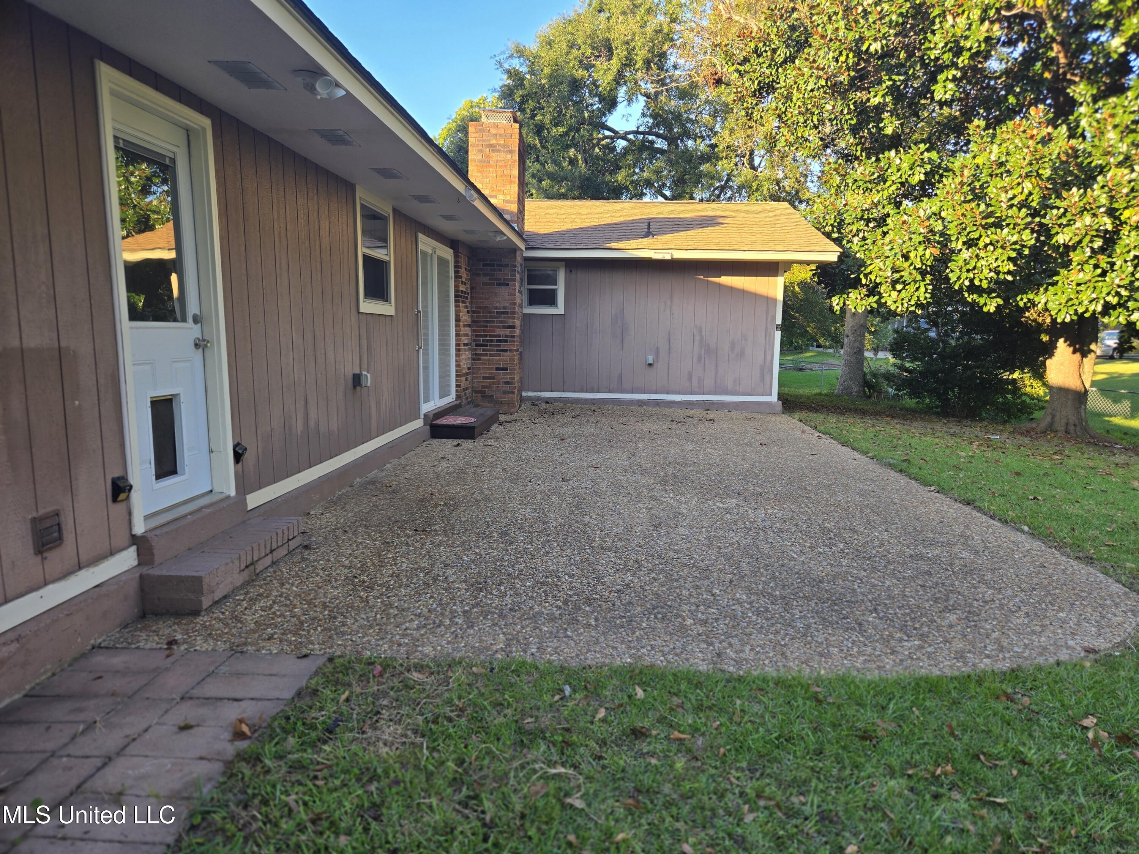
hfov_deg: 73.9
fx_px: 757
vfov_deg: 58.9
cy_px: 427
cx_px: 570
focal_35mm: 23
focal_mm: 5.4
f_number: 1.8
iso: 25
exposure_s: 1/257
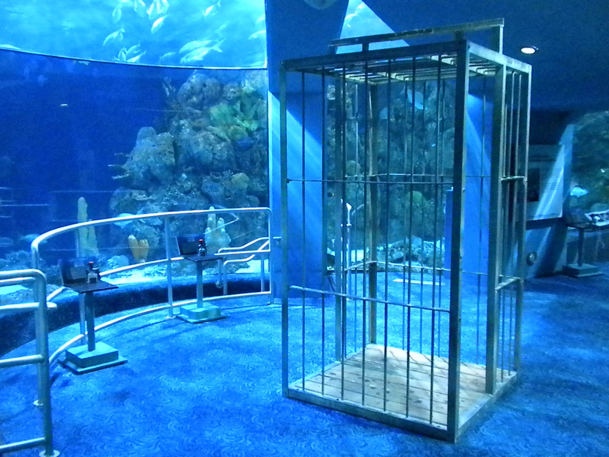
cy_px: 228
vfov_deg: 38.7
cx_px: 304
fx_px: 651
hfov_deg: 50.1
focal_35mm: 37
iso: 3200
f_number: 3.5
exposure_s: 1/34.1
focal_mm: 6.6
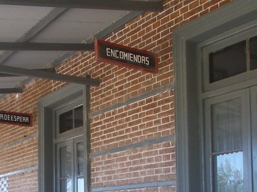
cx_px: 85
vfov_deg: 22.8
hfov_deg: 31.5
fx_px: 452
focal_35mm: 61
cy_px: 201
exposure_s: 1/160
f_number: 2.7
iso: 80
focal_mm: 4
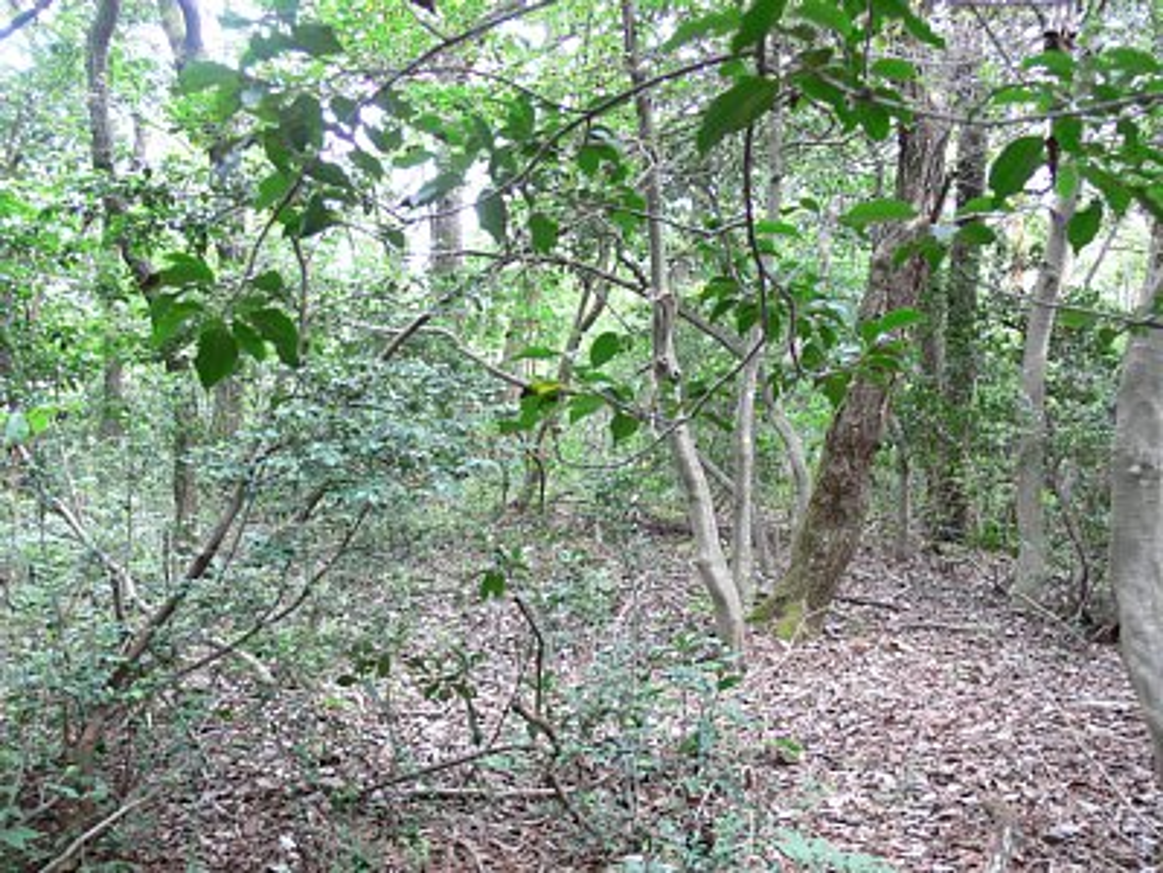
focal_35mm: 35
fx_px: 1176
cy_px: 436
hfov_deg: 52.6
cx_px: 582
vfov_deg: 40.7
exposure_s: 1/30
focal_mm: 7.4
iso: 160
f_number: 2.8
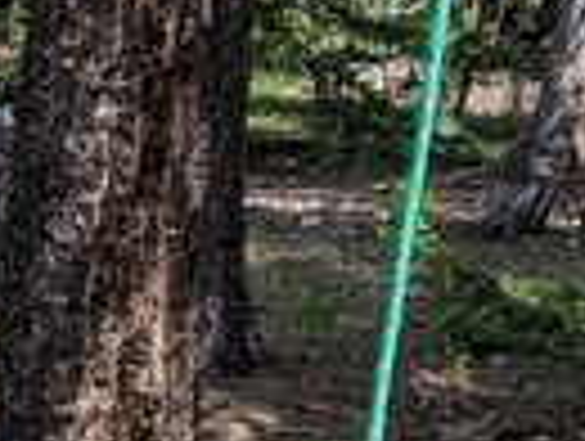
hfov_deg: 8.7
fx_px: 3589
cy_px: 405
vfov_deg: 7.0
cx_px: -706
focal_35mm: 212
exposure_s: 1/1466
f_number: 1.8
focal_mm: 4.44
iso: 48
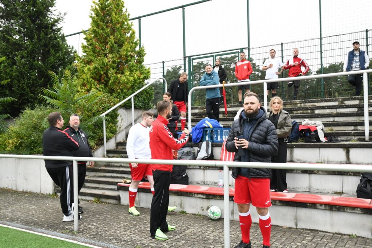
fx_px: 351
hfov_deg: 55.8
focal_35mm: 34
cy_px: 124
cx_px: 186
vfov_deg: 38.9
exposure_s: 1/640
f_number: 9
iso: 6400
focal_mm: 34
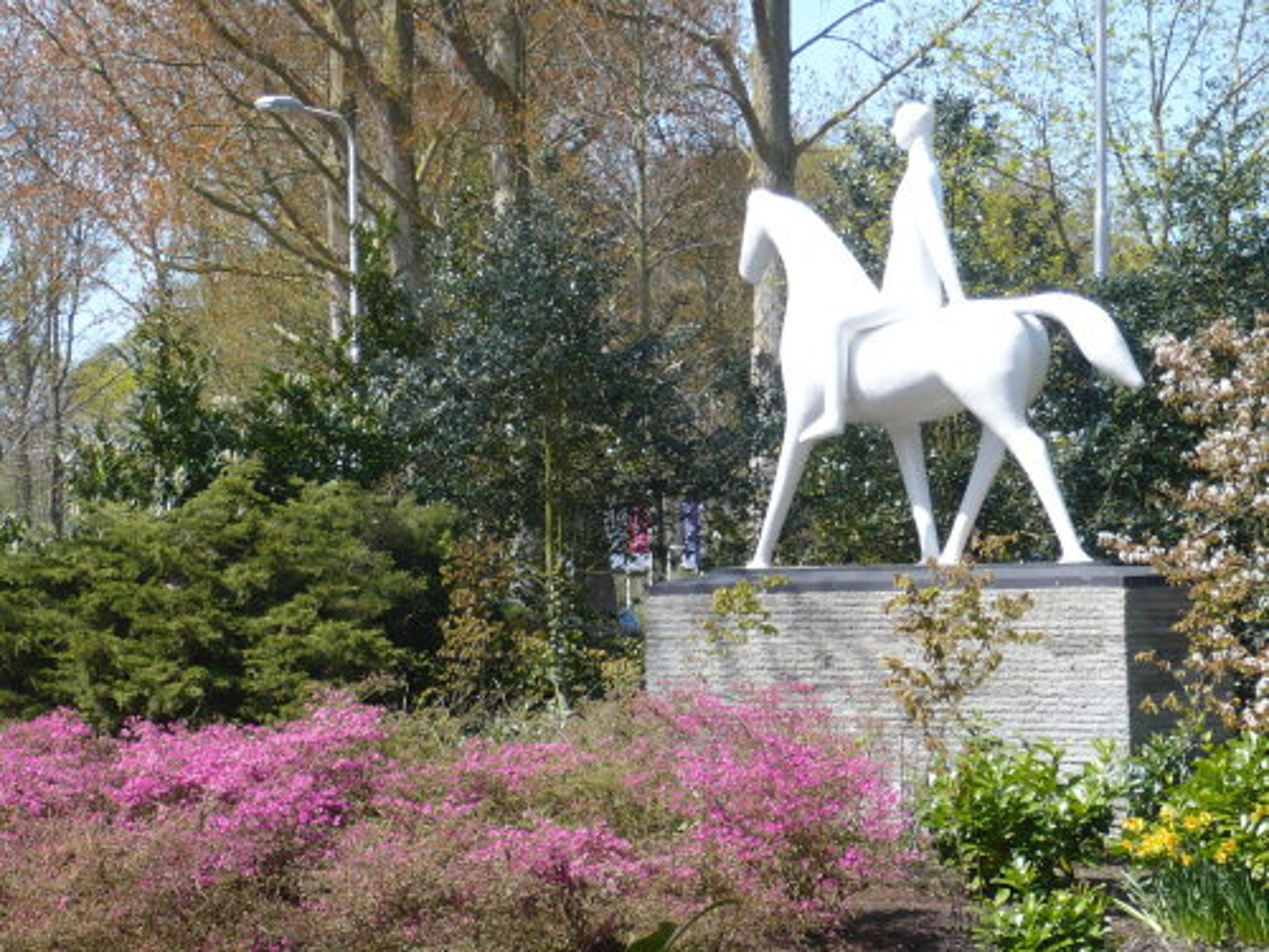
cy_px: 476
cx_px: 634
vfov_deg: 12.6
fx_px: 4326
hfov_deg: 16.7
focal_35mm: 118
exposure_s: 1/320
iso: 100
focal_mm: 14.3
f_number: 4.5
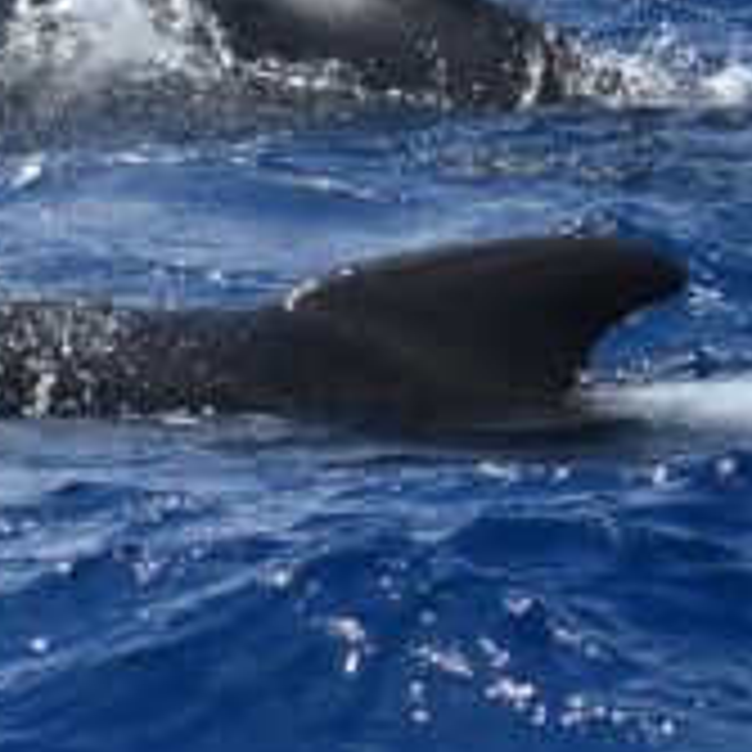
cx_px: -968
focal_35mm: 589
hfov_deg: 3.0
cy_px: -2
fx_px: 14476
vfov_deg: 3.0
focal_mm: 145
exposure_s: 1/8000
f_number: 5
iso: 1000
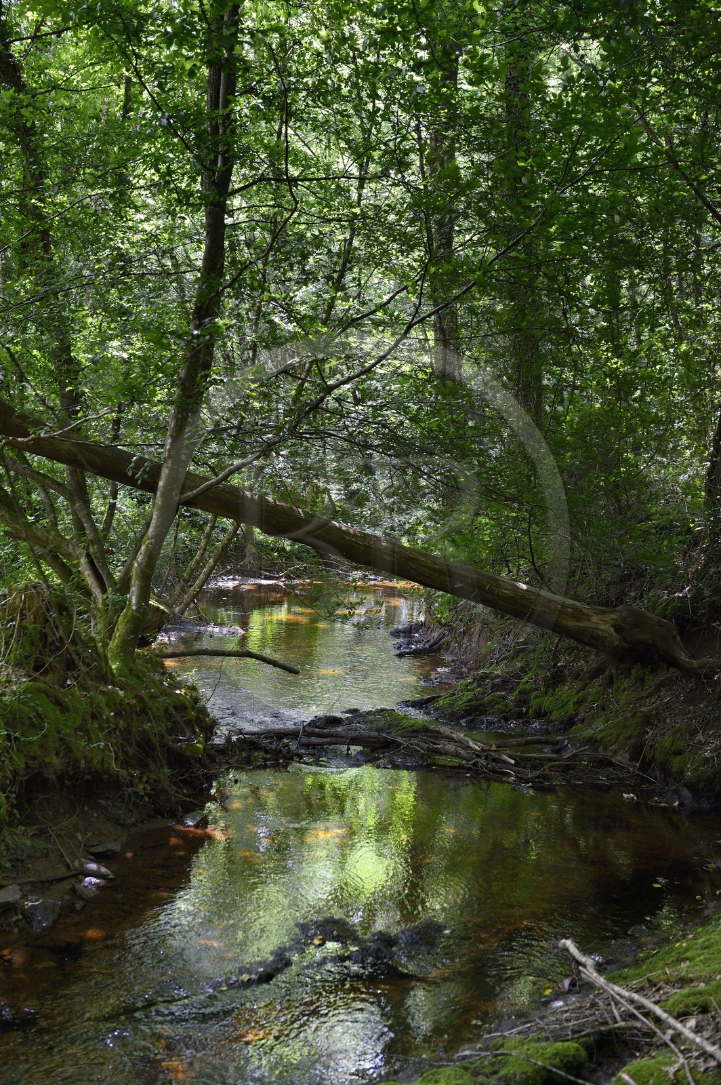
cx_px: 360
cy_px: 542
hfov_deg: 28.0
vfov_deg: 41.1
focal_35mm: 48
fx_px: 1444
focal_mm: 48
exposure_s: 1/160
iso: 800
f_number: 4
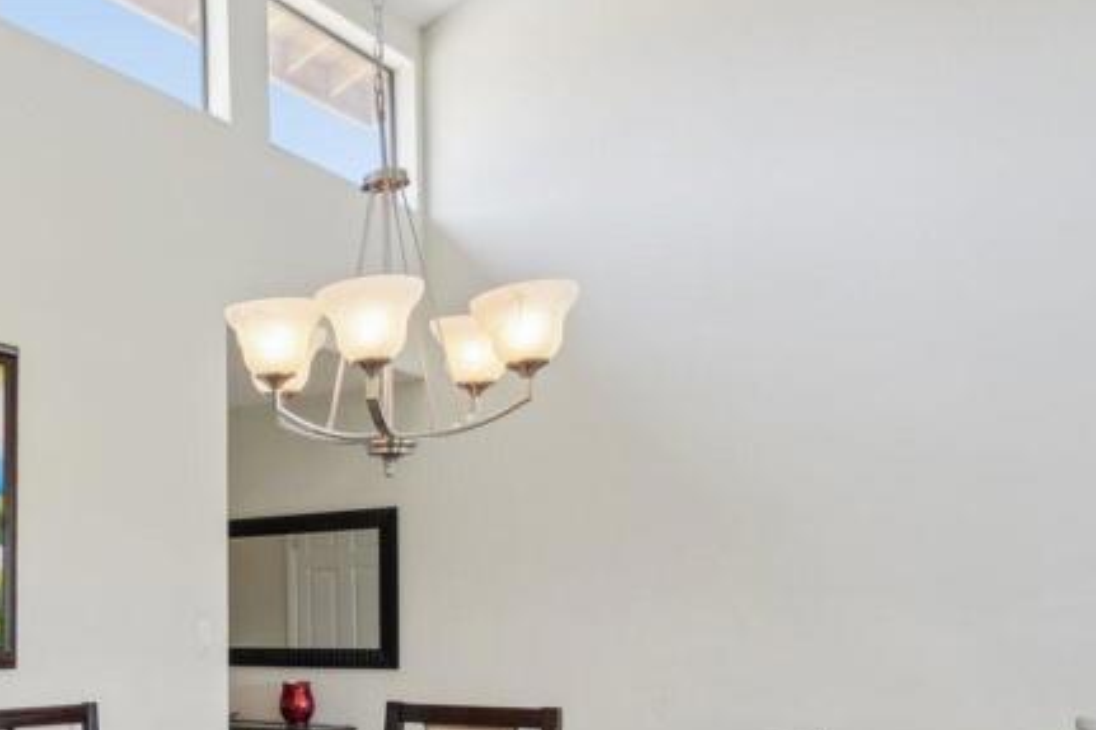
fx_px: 1156
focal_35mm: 38
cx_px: -142
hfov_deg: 39.9
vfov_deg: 33.4
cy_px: 638
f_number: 8
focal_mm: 16
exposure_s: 1/30
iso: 320
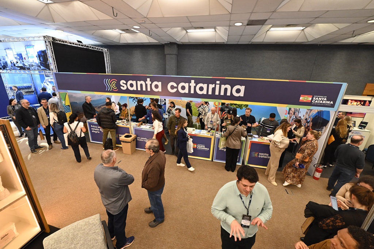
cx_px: 187
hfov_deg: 104.2
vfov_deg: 81.2
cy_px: 124
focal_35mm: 14
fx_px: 145
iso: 3200
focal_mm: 14
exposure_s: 1/125
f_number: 5
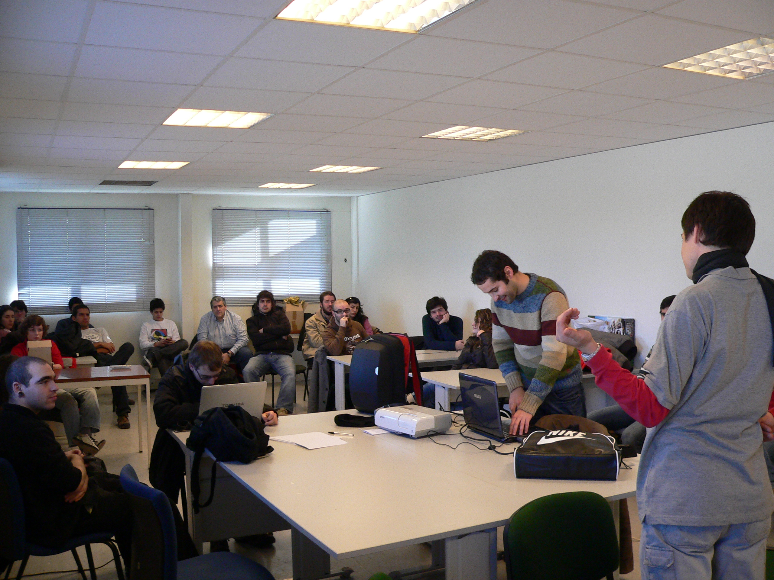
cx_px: 387
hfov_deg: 51.4
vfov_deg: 39.7
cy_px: 290
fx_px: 805
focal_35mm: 36
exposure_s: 1/40
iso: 200
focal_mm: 6
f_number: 2.8
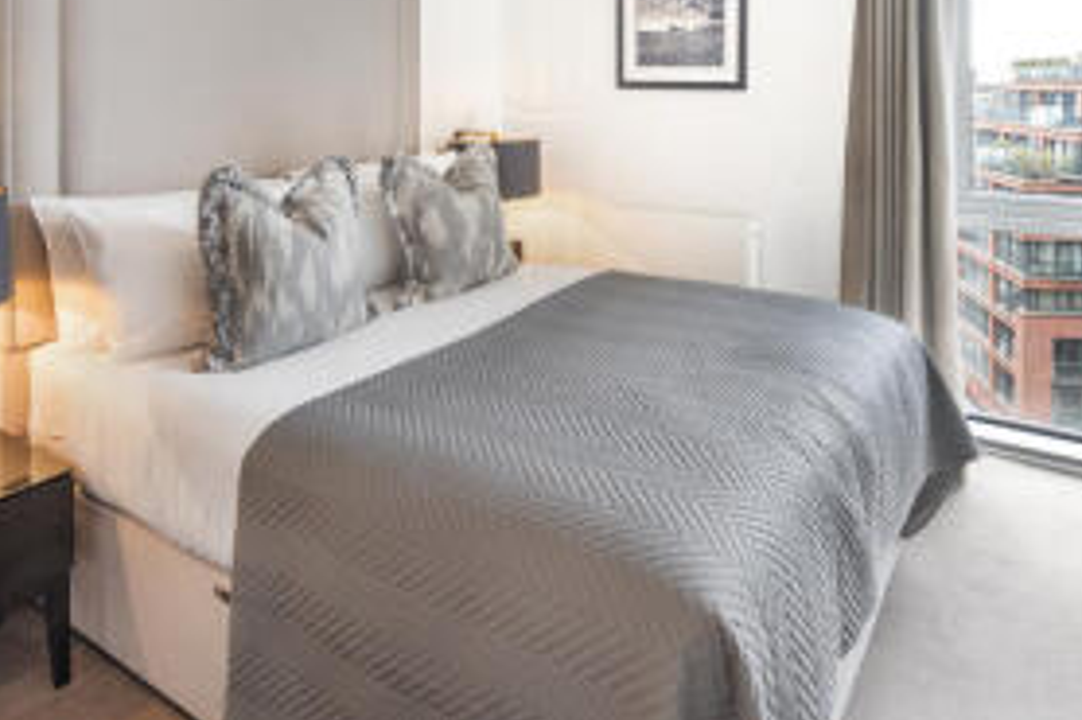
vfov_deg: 49.2
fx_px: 721
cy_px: 119
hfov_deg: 73.5
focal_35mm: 24
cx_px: 607
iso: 100
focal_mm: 14
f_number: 10
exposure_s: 1/13
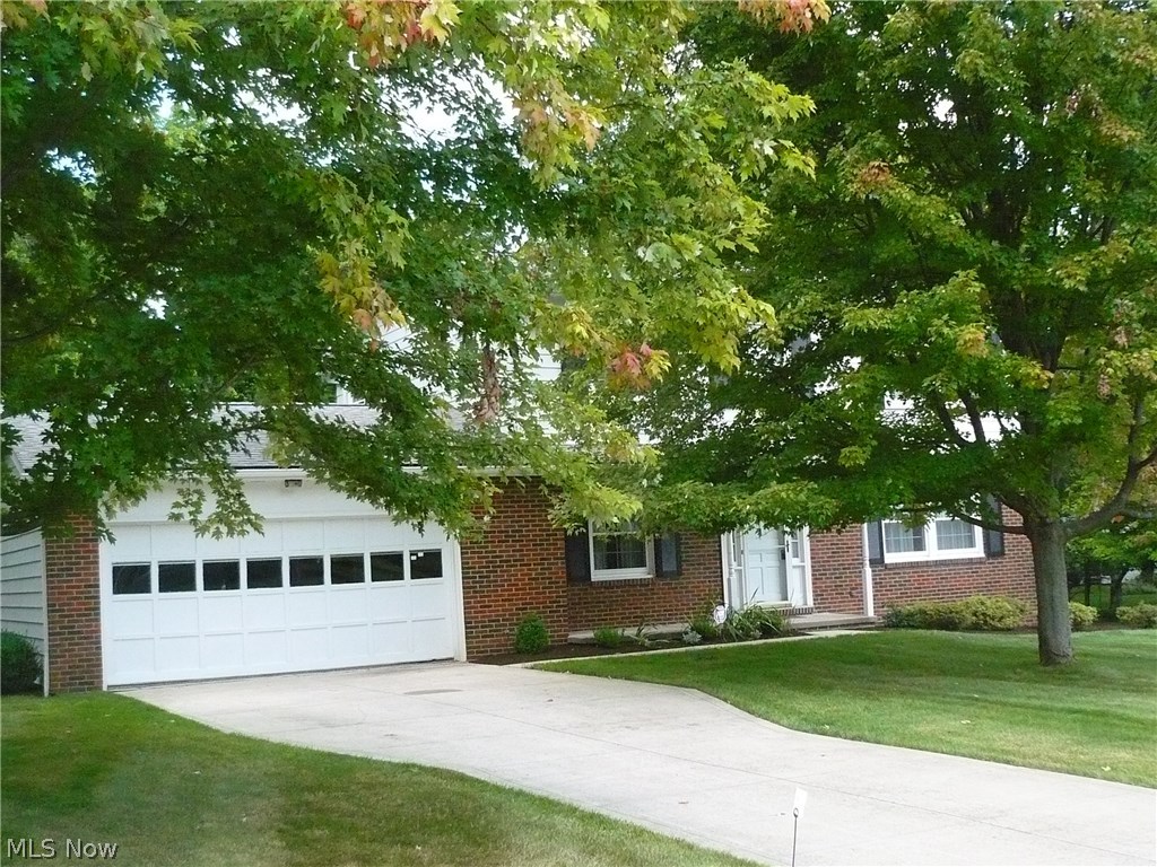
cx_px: 578
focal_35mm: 44
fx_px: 1471
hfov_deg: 42.9
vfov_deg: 32.9
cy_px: 434
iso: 400
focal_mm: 6
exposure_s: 1/800
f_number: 2.9
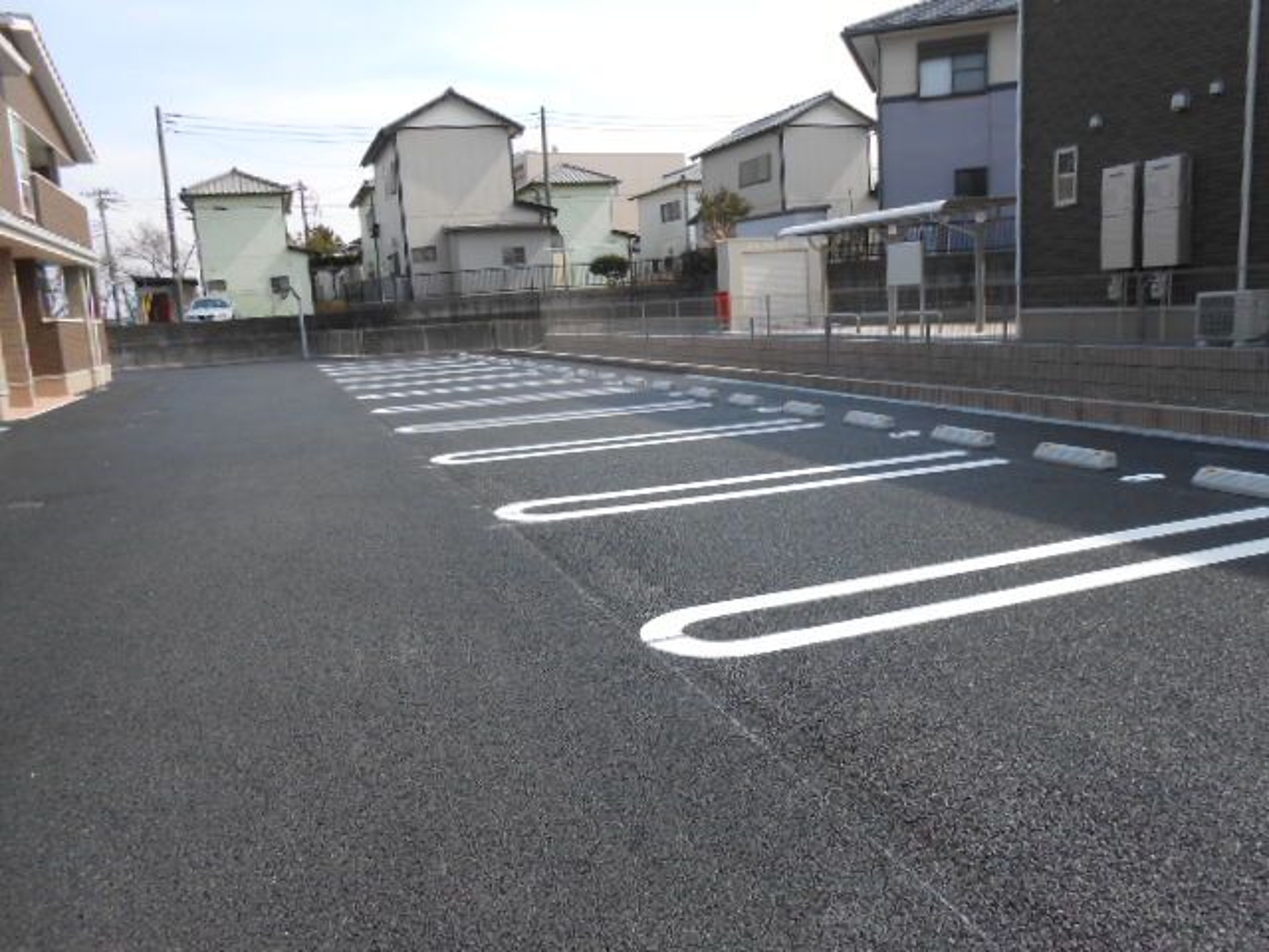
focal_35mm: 26
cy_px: 476
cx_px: 634
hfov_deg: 67.3
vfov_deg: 53.1
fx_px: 953
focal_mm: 4.6
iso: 80
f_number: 3.5
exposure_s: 1/500
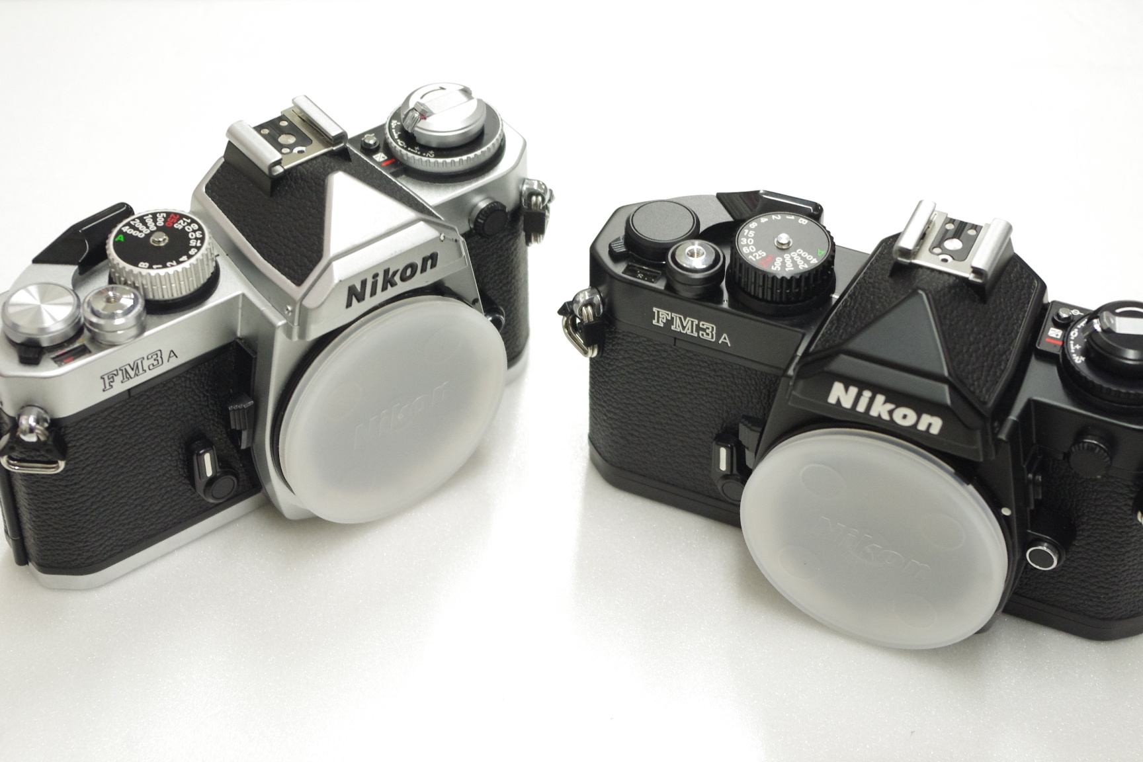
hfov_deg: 24.8
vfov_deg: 16.7
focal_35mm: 82
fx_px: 2603
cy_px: 381
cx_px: 572
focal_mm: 55
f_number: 6.3
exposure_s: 1/60
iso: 1600
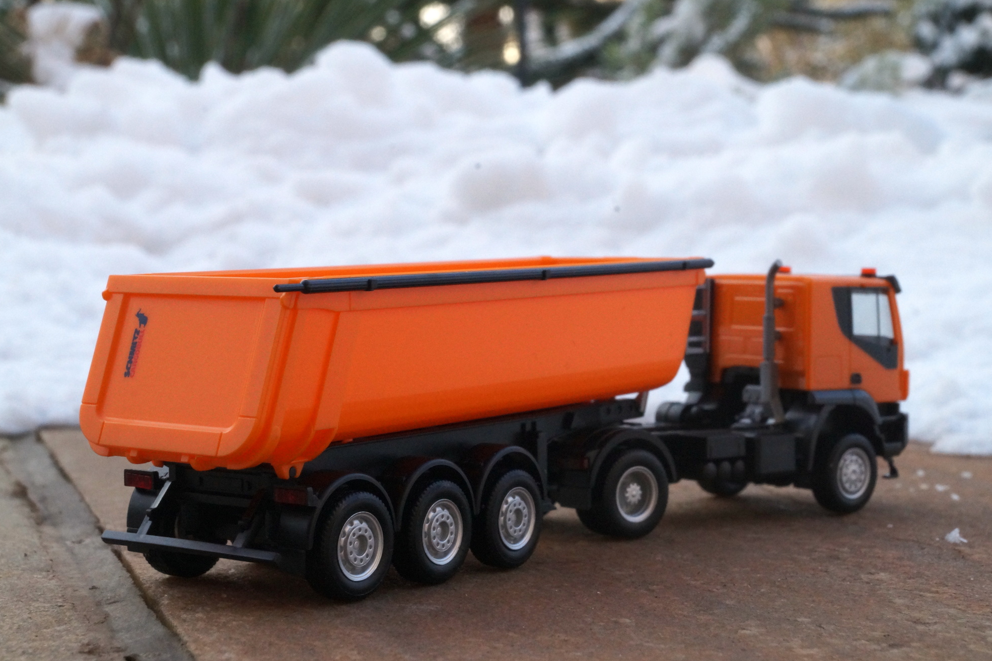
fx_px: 1887
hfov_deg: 29.4
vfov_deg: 19.9
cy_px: 330
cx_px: 490
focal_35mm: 69
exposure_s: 1/80
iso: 1250
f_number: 25
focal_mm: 45
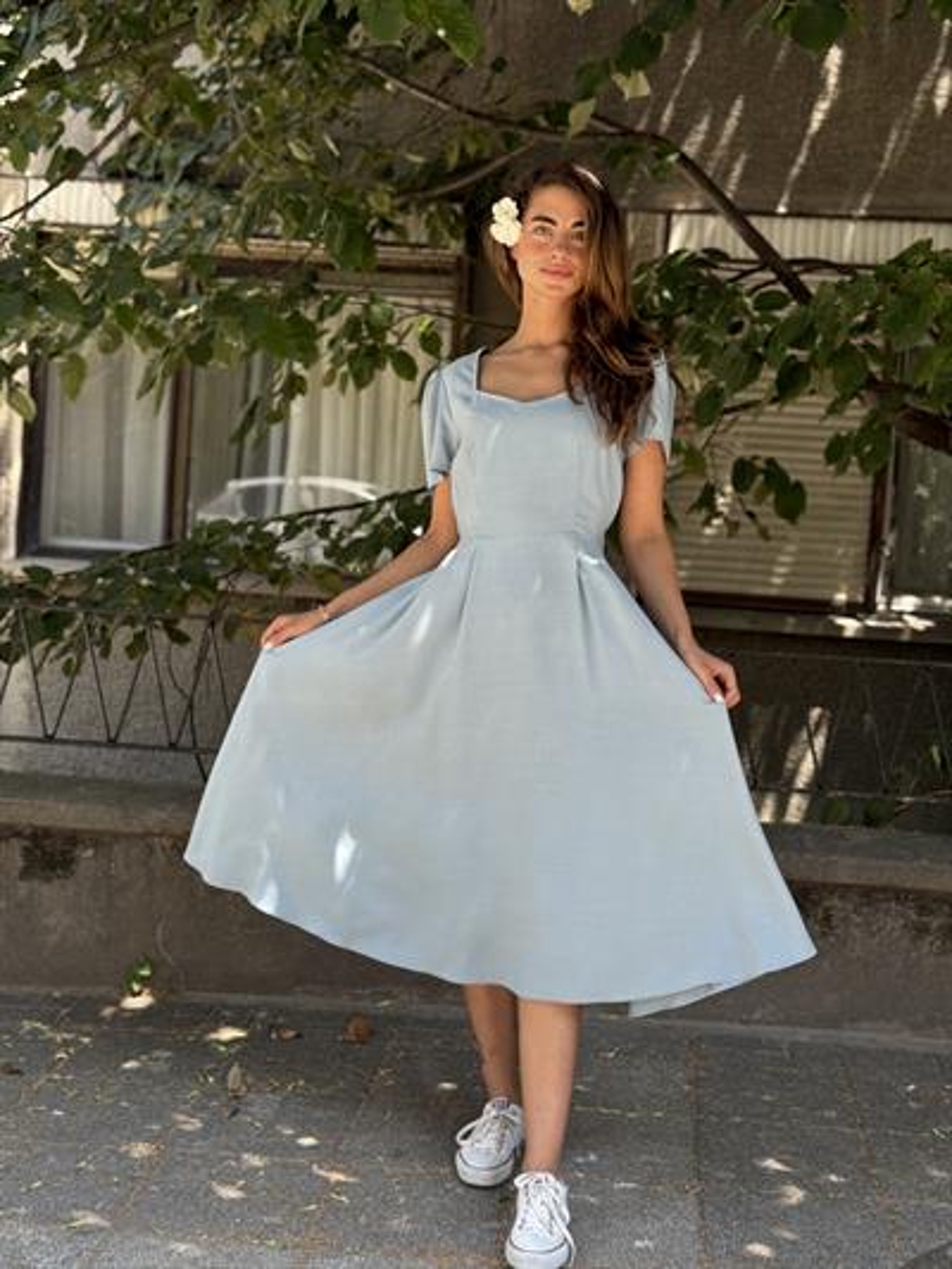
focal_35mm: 48
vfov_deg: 39.6
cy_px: 634
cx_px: 476
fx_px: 1759
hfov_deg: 30.3
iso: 64
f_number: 1.78
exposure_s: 1/420
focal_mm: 6.76
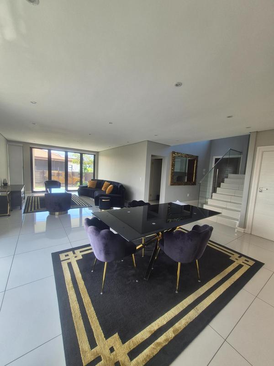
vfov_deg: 106.2
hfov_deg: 89.9
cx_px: 137
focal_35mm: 13
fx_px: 137
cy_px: 183
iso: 50
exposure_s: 1/100
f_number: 2.2
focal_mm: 1.74
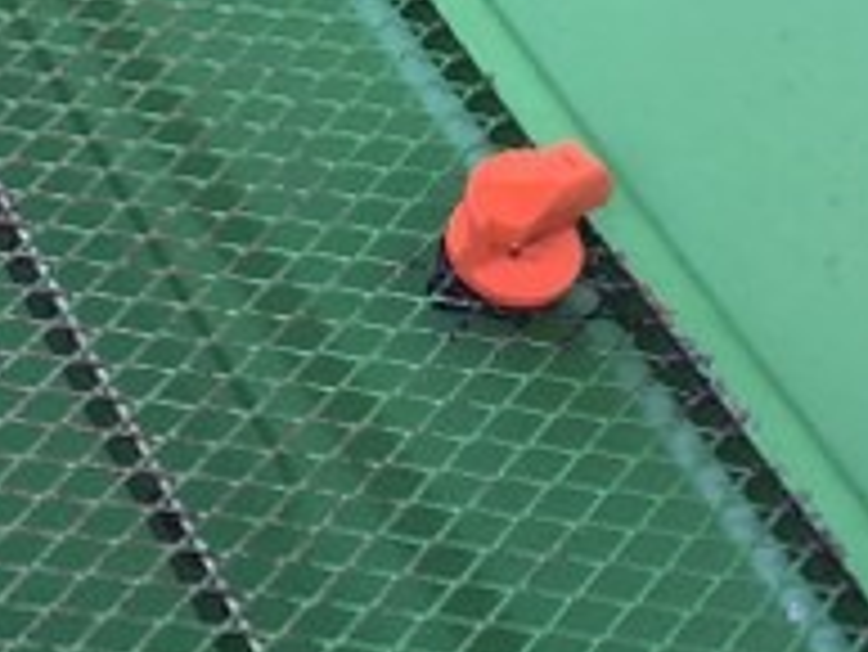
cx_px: -724
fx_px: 2911
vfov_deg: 12.2
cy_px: -315
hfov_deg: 14.7
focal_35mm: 116
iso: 25
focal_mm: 3.99
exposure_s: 1/30
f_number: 1.8
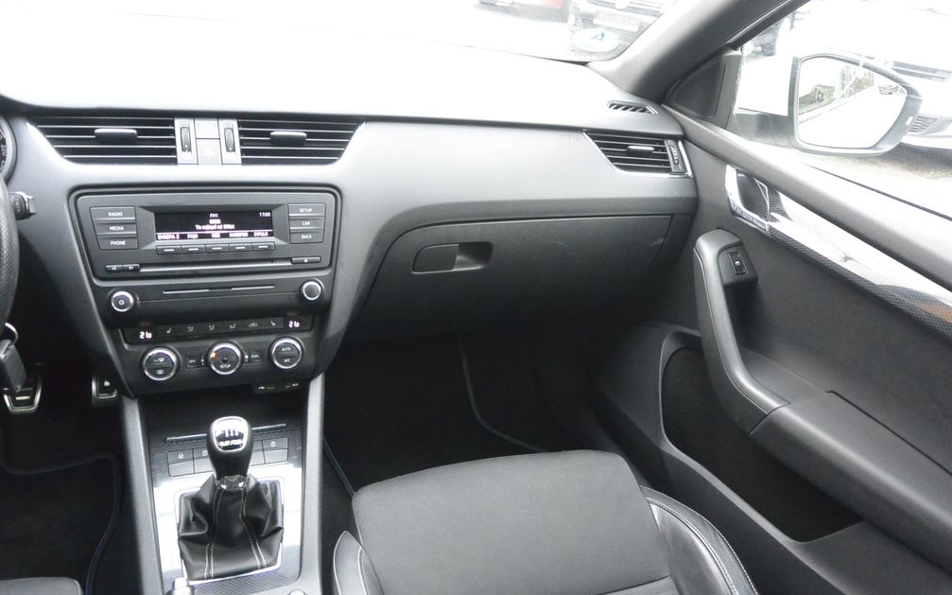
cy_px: 322
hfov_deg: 66.5
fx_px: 726
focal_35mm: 28
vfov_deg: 44.5
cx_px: 483
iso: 1800
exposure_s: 1/30
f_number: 3.5
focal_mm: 10
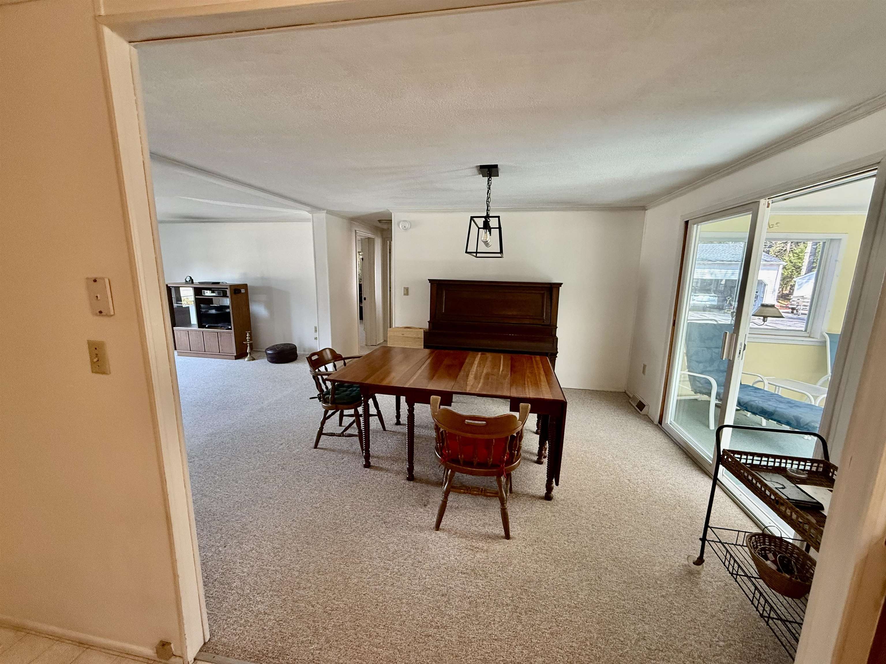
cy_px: 332
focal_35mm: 14
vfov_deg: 85.7
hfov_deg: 102.1
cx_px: 443
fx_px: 358
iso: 320
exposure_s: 1/120
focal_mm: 2.22
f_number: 2.2
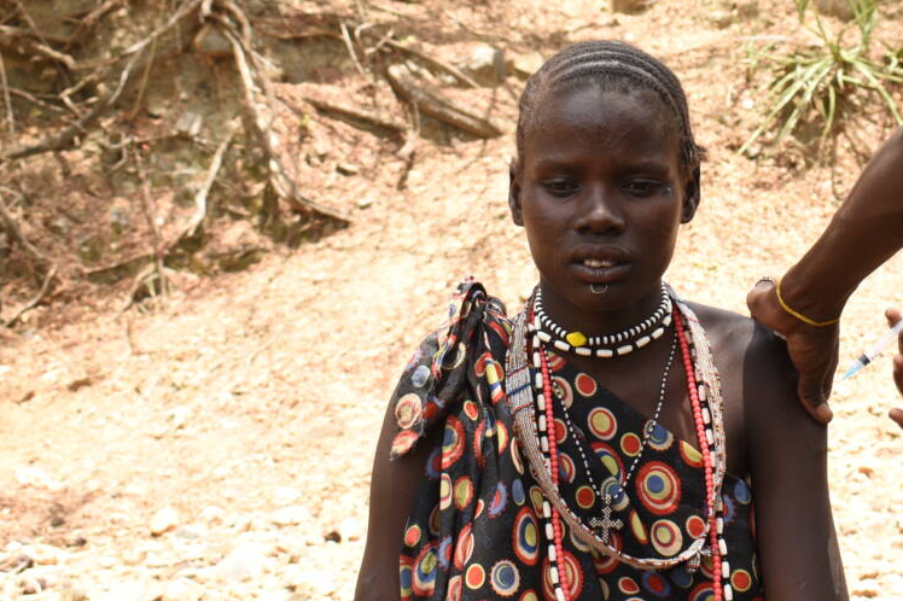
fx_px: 1956
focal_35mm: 78
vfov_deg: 17.4
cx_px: 682
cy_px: 193
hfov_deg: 25.7
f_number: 5.6
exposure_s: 1/80
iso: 100
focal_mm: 24
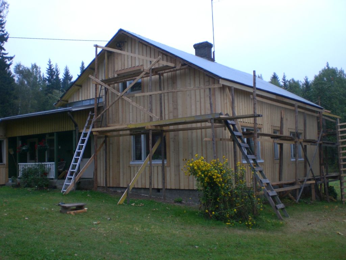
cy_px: 130
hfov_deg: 49.0
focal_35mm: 38
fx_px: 380
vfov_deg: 37.7
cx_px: 173
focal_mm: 6.3
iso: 100
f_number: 3.1
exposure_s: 1/100
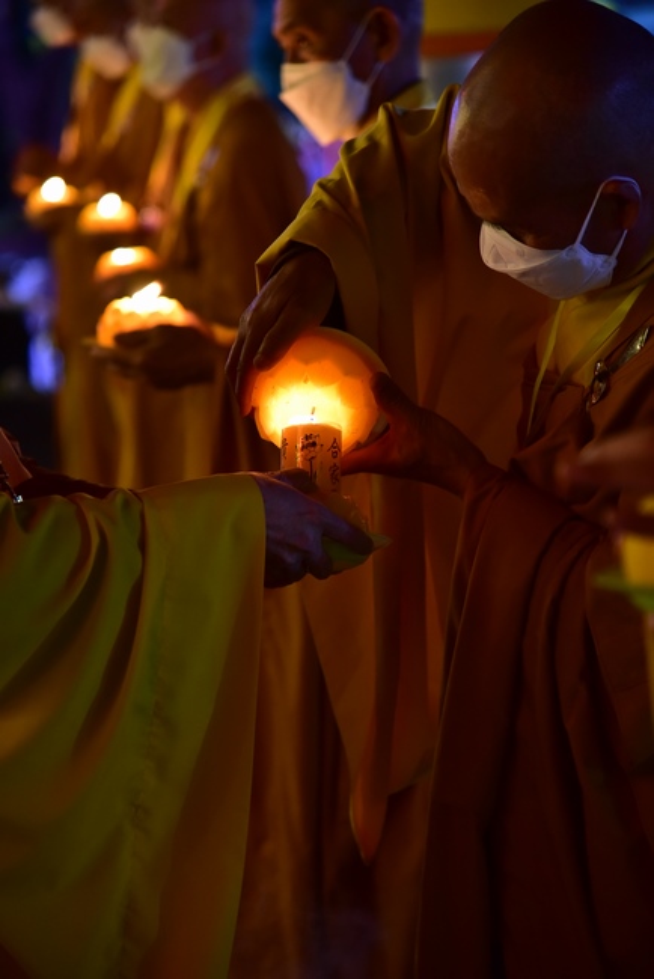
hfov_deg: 11.4
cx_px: 327
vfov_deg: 17.1
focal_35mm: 120
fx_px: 3266
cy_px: 490
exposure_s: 1/40
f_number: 4
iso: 3200
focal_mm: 120
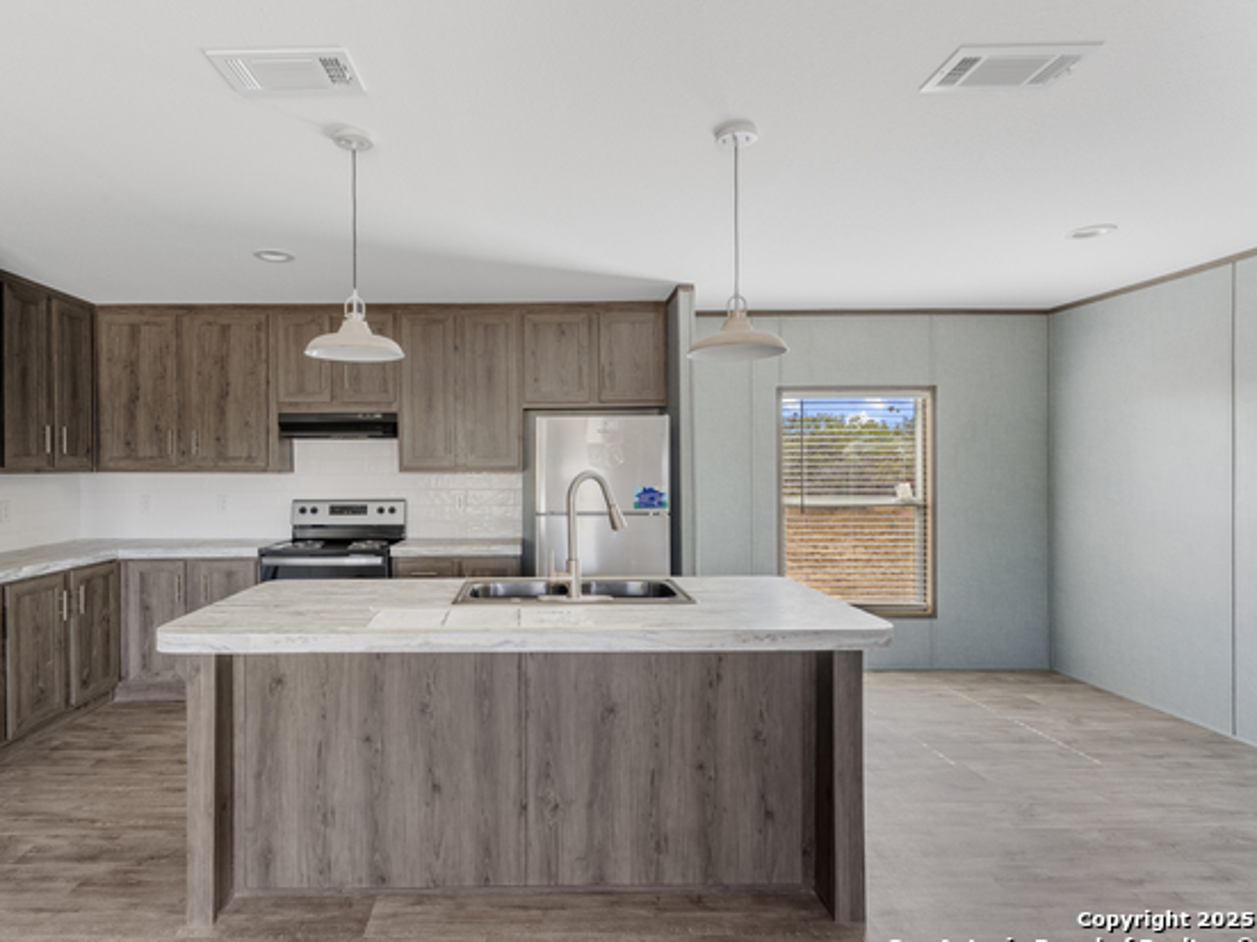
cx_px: 529
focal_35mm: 19
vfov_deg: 68.0
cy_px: 473
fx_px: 698
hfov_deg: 83.4
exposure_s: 1/2
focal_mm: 17.2
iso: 400
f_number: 11
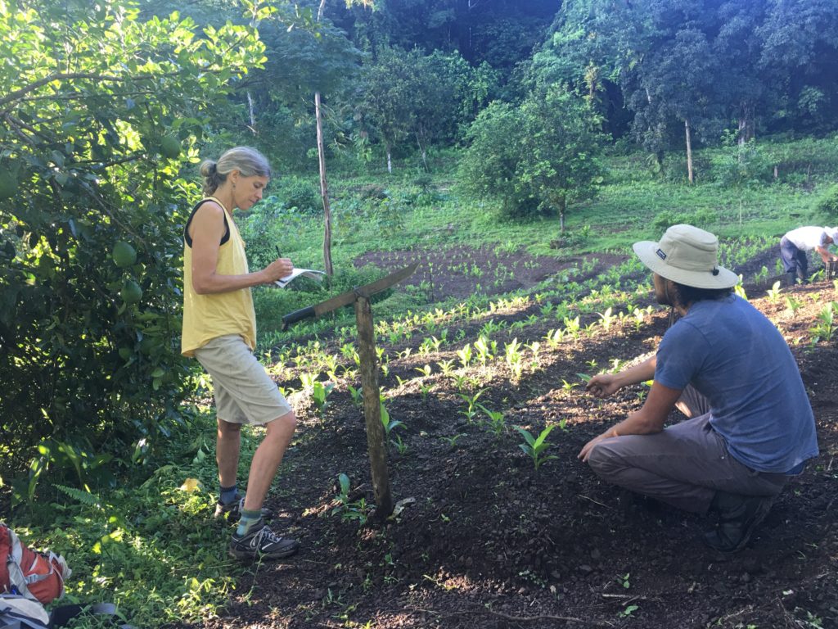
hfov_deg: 61.7
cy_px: 314
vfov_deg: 48.2
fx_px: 702
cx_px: 419
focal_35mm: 29
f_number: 2.2
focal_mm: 4.15
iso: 25
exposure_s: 1/30
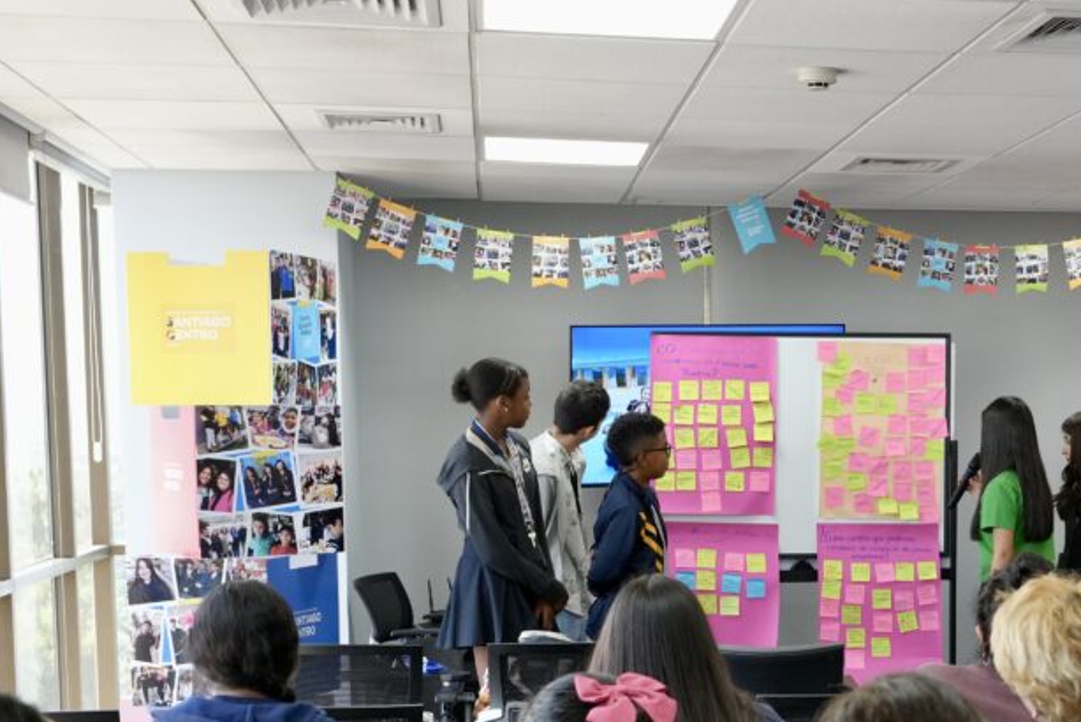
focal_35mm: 60
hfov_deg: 32.5
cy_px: 591
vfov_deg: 22.3
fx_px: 1802
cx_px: 863
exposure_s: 1/160
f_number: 4
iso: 1000
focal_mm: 24
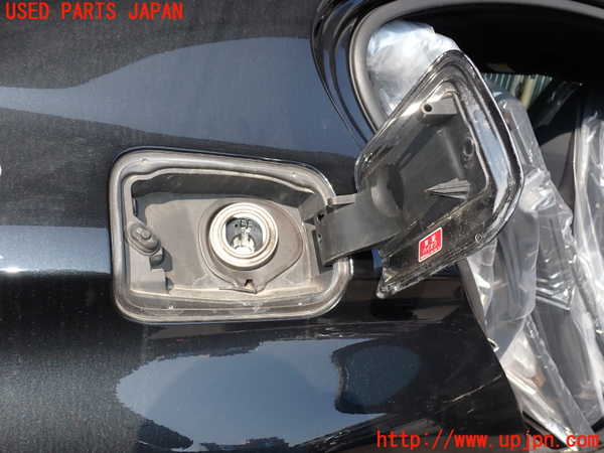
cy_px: 226
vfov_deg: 46.8
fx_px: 523
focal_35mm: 30
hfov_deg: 60.0
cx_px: 302
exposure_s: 1/400
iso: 100
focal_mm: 5.4
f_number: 3.2
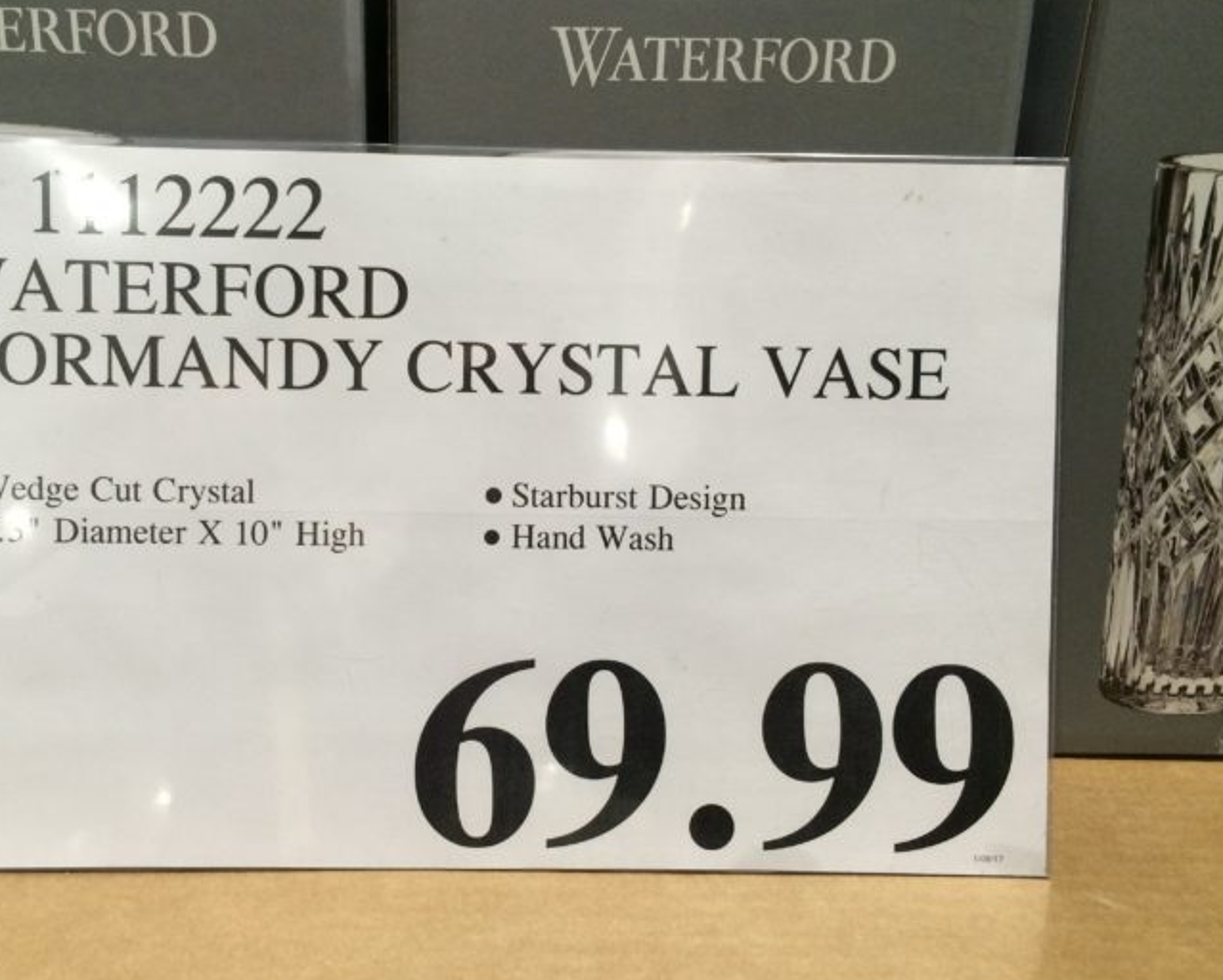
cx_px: 507
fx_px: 1231
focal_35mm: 34
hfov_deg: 52.6
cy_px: 507
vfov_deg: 43.4
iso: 125
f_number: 2.2
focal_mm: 4.15
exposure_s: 1/30
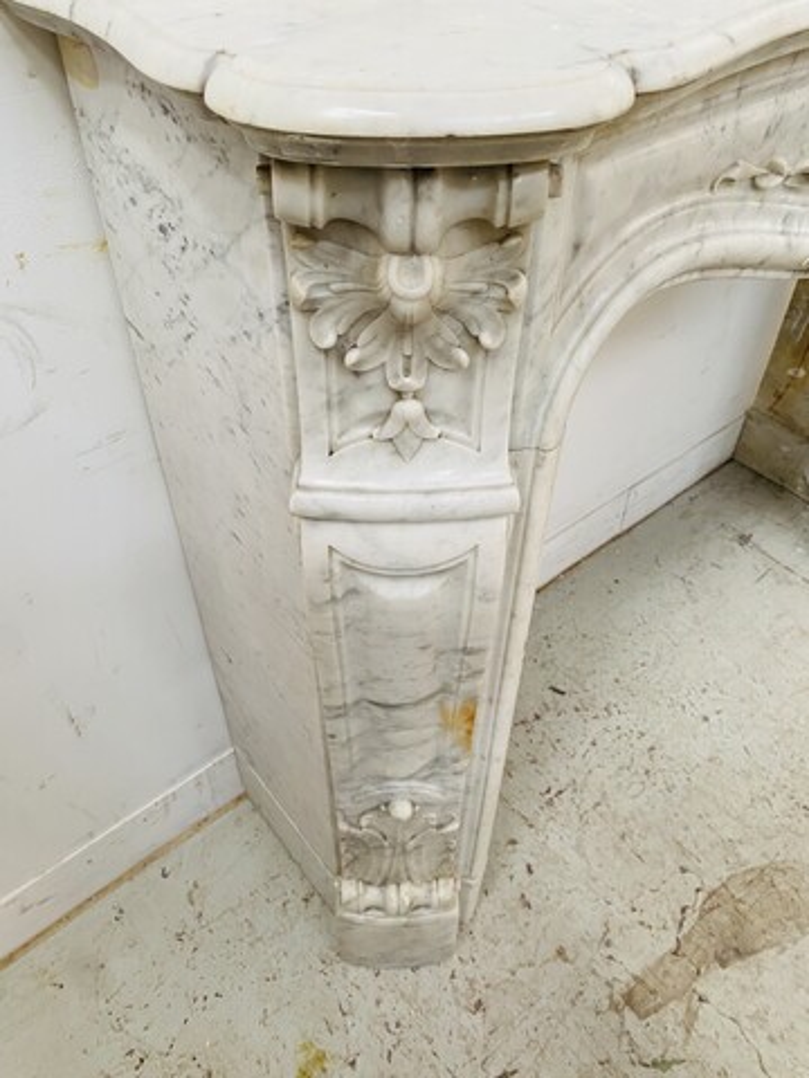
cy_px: 539
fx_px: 810
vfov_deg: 67.3
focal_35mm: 26
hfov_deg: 53.1
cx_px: 404
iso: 125
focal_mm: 4.25
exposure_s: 1/74
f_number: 1.8
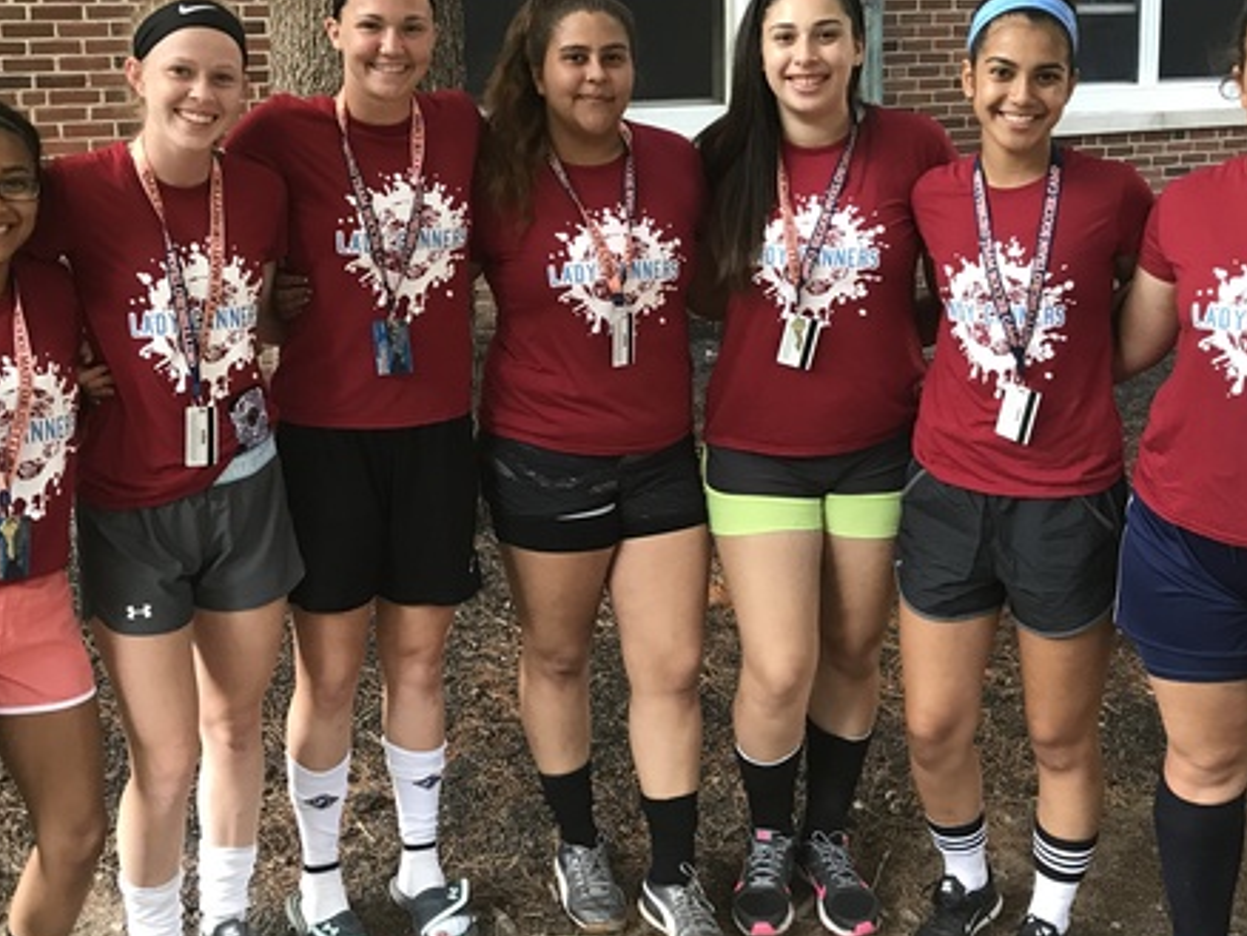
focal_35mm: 46
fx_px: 1658
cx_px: 632
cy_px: 376
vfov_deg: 31.5
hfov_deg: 41.2
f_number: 1.8
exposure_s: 1/30
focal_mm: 3.99
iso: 40
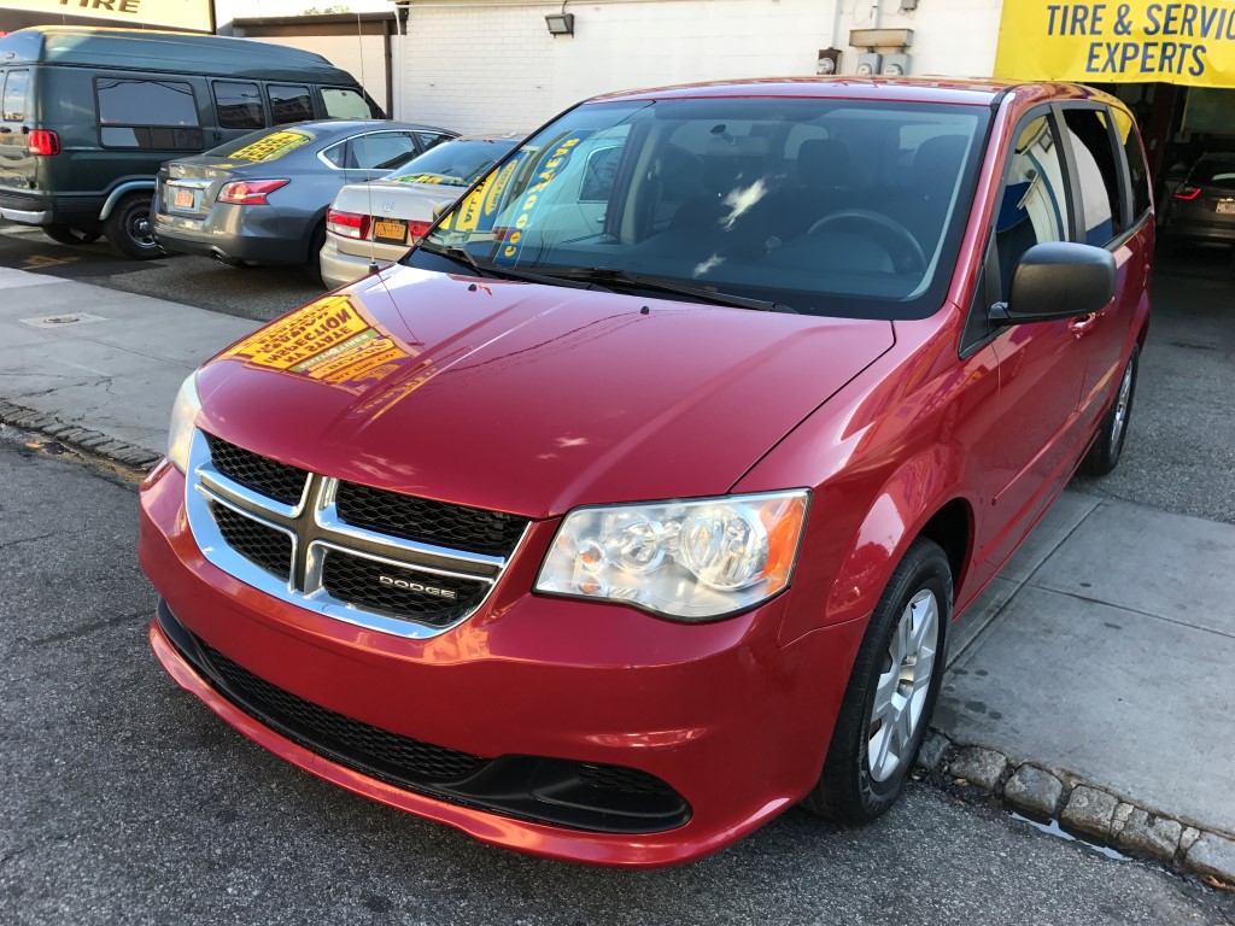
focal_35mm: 28
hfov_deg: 63.4
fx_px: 999
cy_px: 463
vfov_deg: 49.7
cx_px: 618
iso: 20
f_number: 1.8
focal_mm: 3.99
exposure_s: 1/257
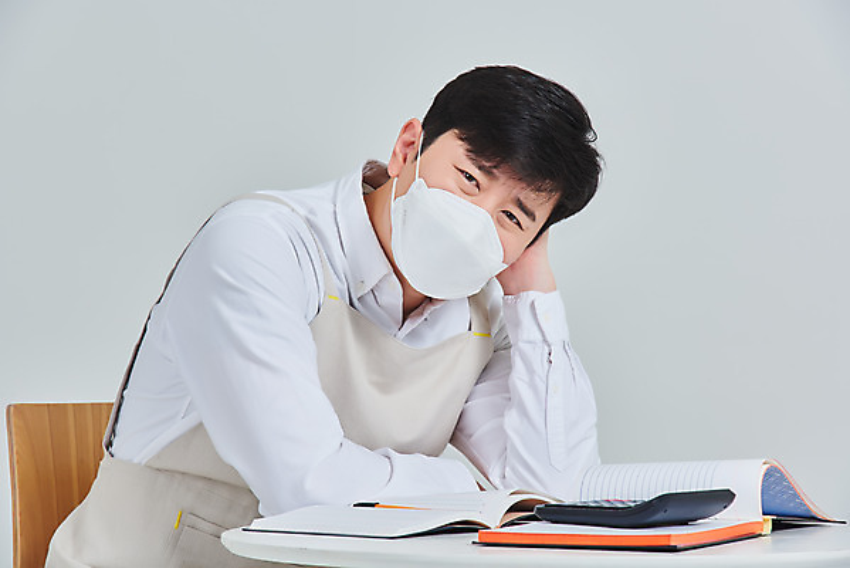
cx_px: 425
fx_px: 4370
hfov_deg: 11.1
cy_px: 284
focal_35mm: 185
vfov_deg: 7.4
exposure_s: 1/125
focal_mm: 185
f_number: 14
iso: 100
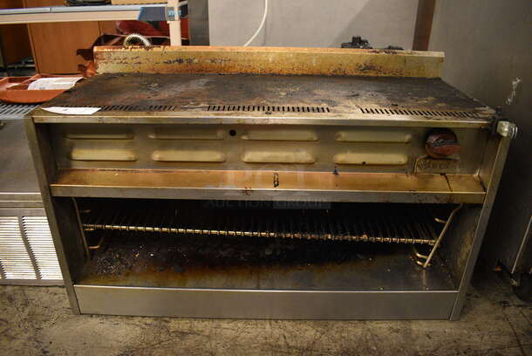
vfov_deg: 48.0
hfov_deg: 67.3
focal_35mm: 27
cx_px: 266
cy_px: 178
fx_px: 399
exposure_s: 1/30
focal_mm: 18
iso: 2800
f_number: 3.5
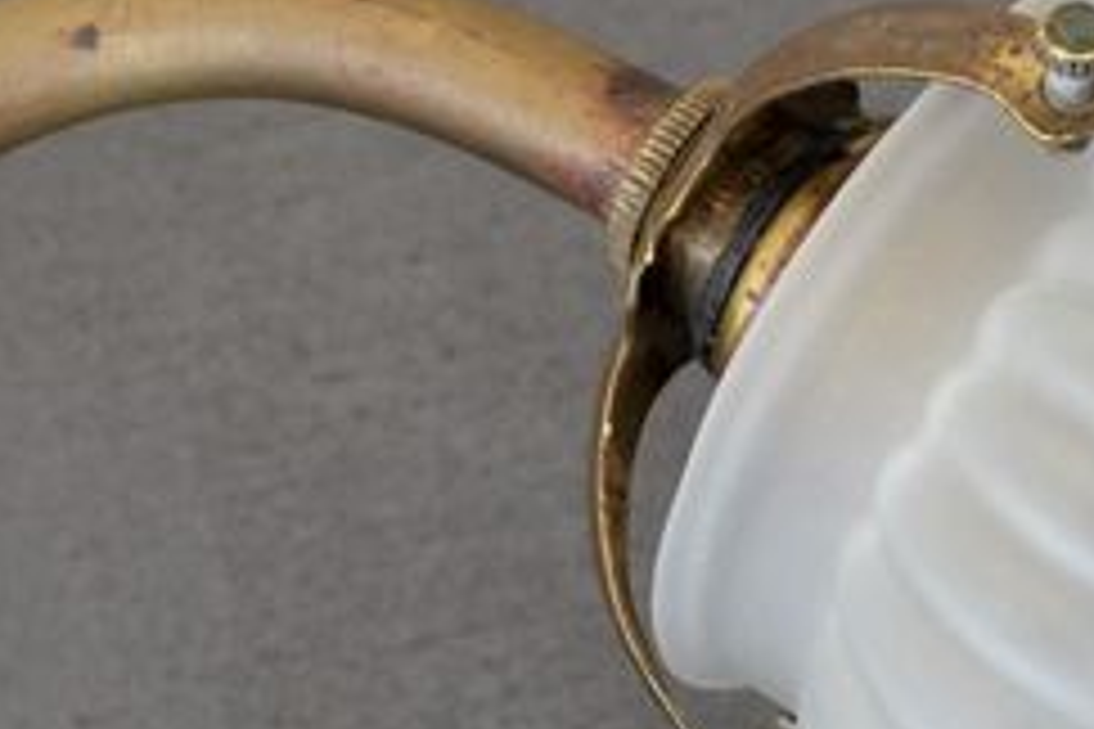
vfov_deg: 6.4
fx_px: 6472
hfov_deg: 9.7
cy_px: 783
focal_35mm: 213
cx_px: 689
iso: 400
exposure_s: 1/125
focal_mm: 32
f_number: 5.6
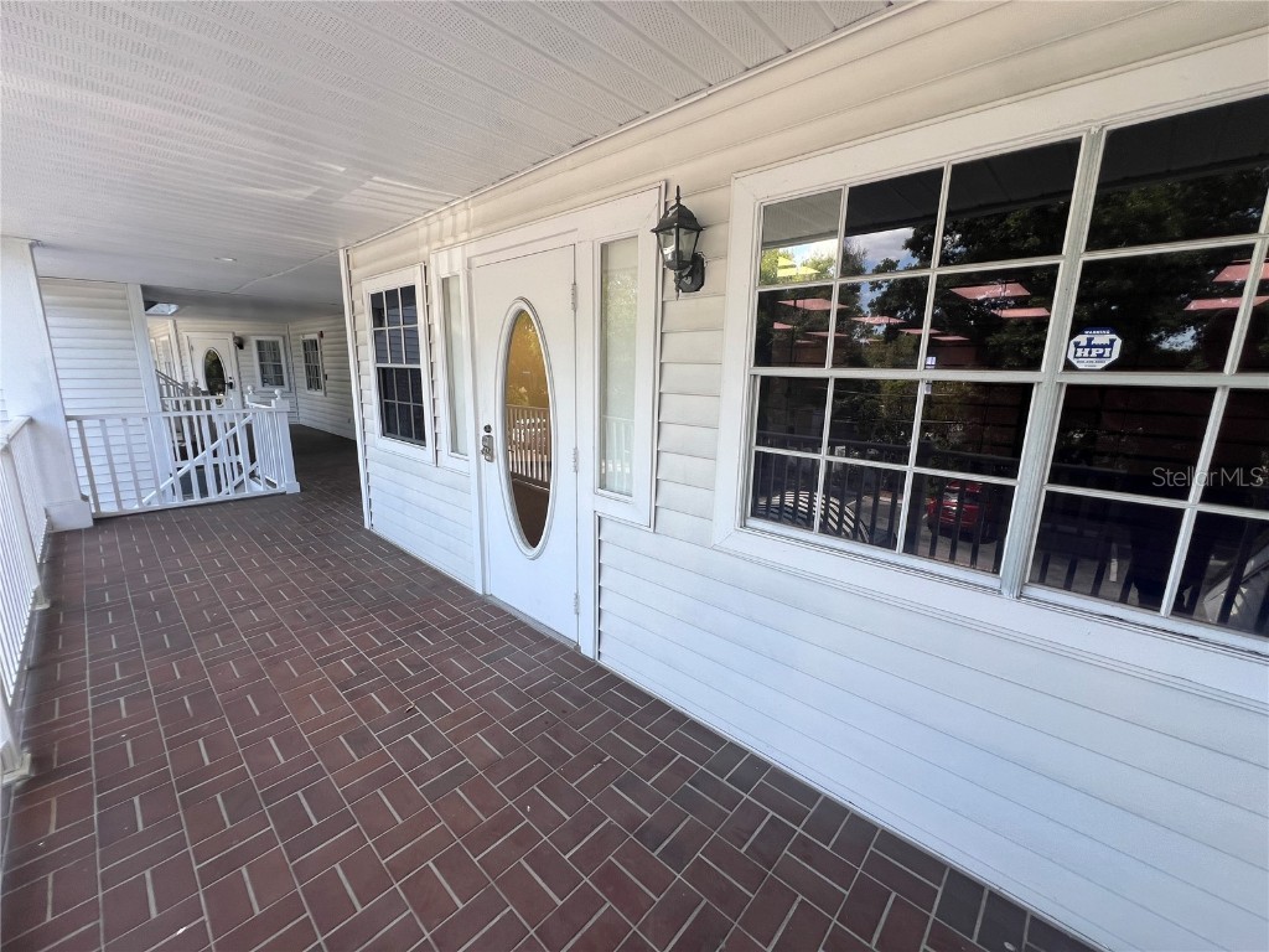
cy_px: 476
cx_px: 634
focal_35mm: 13
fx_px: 477
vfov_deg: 89.9
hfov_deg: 106.2
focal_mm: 1.57
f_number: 1.8
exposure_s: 1/170
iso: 32
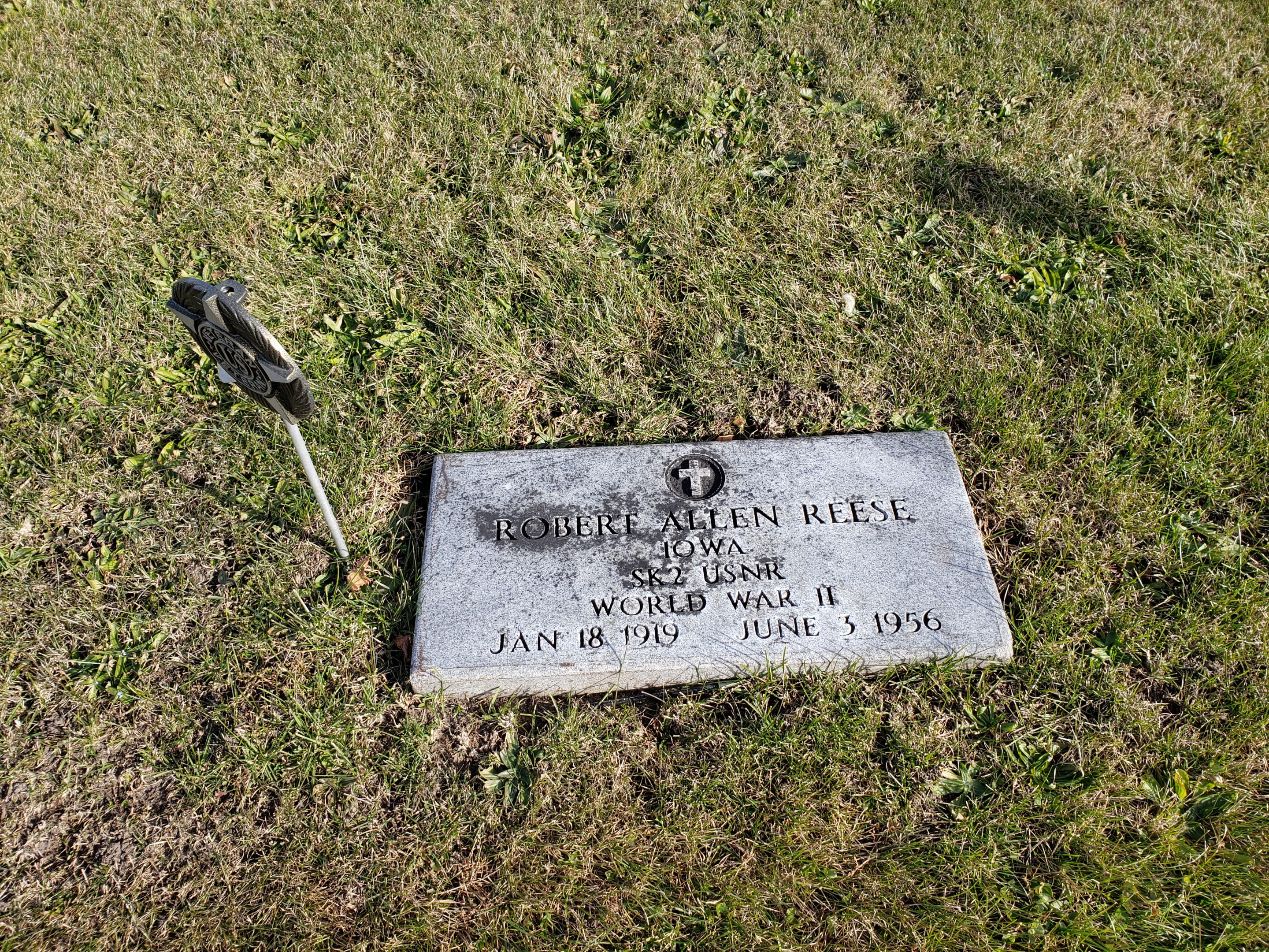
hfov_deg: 67.3
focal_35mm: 26
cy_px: 476
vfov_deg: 53.1
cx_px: 634
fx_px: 953
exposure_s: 1/572
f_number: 2.4
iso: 50
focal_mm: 4.3
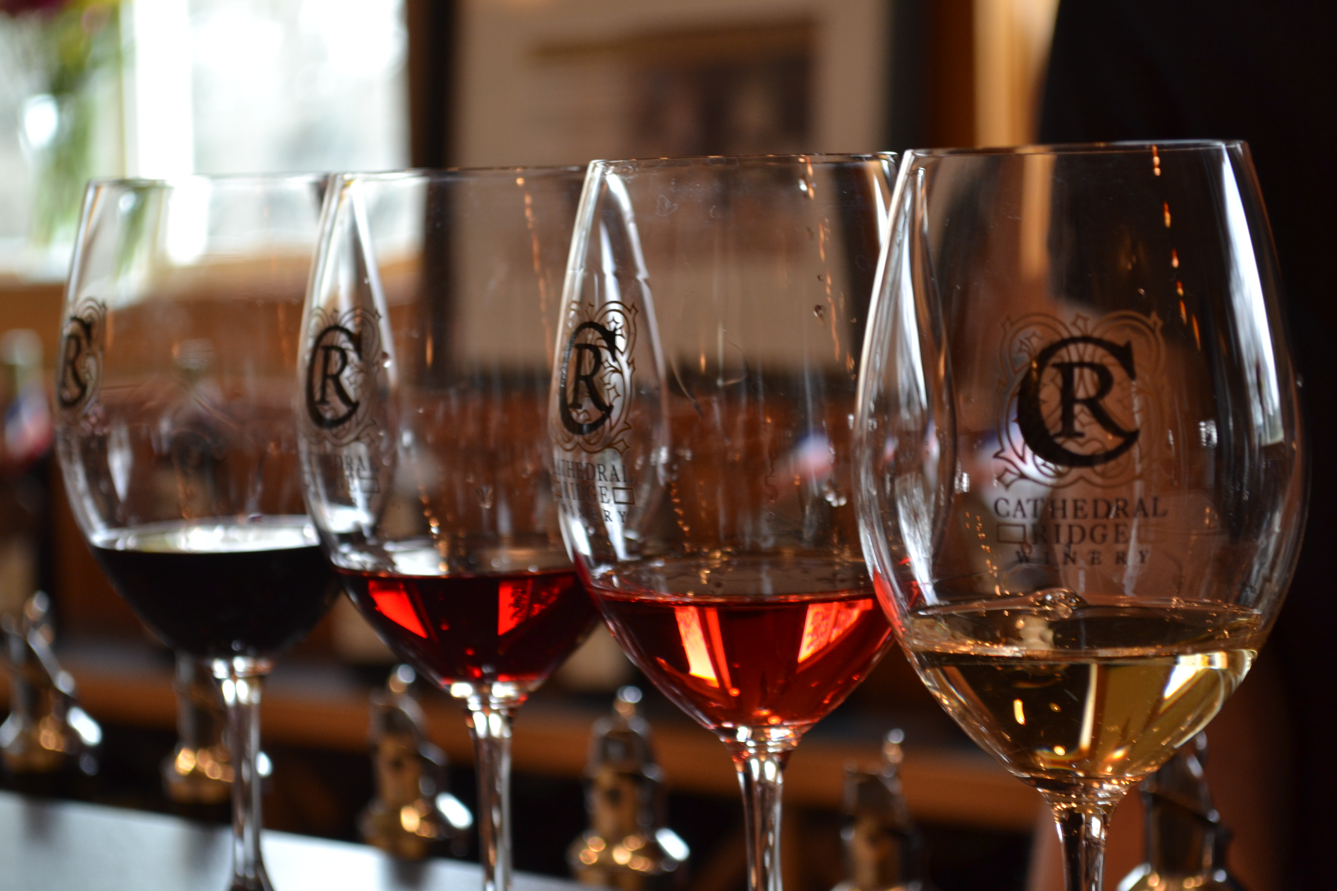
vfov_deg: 17.5
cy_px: 446
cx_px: 668
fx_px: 2897
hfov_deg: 26.0
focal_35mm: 78
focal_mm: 52
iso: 400
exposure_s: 1/40
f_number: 5.6
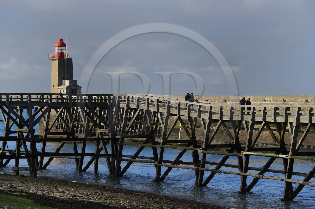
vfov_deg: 8.1
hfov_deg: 12.1
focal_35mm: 170
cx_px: 158
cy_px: 104
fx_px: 1486
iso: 200
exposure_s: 1/200
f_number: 10
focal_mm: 170
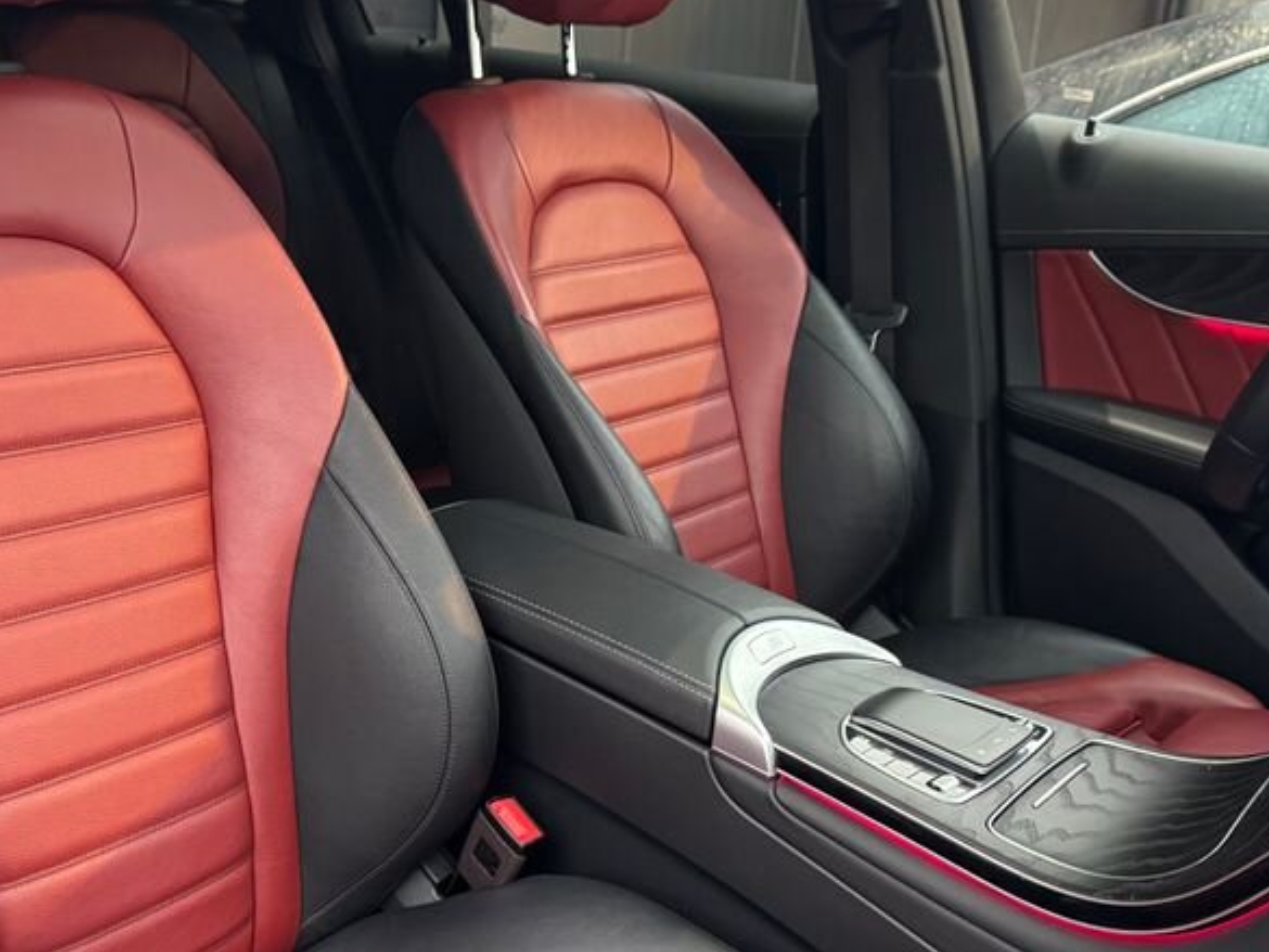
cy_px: 570
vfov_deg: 34.3
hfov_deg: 44.5
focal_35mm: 42
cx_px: 503
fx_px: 1540
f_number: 1.78
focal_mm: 6.76
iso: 640
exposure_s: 1/33
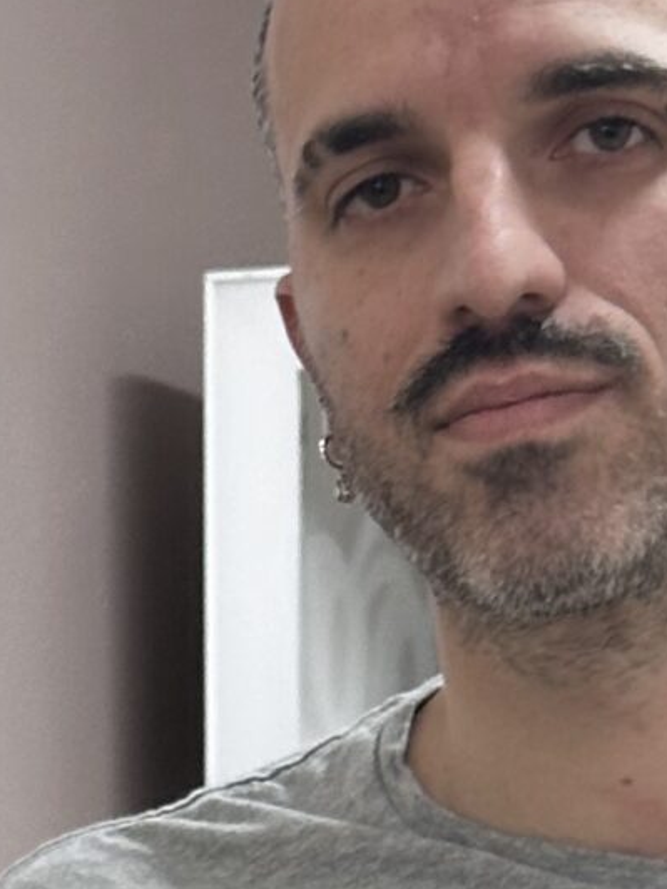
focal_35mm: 231
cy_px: 1693
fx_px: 5935
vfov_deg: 8.2
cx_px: 169
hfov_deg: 6.4
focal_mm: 6.86
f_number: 1.78
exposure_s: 1/50
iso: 200
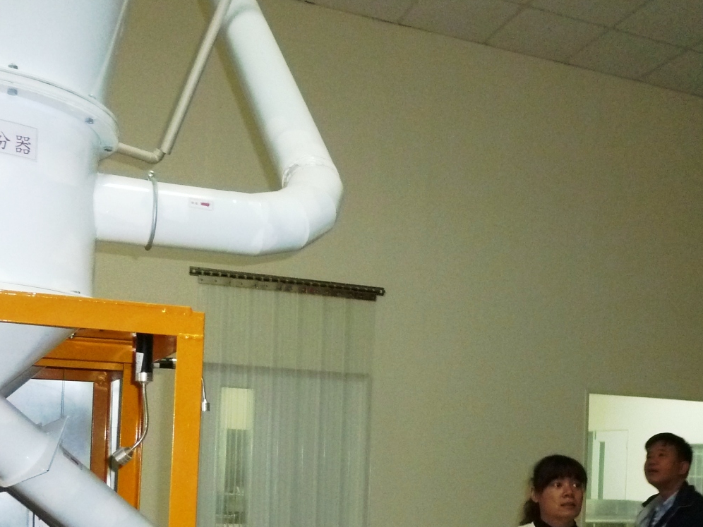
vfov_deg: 31.0
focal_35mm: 45
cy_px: 456
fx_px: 914
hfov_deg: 41.6
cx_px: 461
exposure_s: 1/30
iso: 400
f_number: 3.3
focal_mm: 4.1
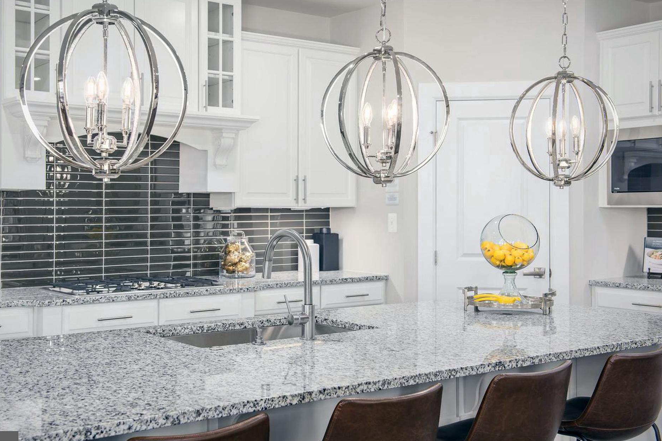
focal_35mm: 46
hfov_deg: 42.7
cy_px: 215
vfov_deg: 29.2
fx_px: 846
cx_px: 302
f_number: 6.3
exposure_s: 1/250
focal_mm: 42
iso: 160
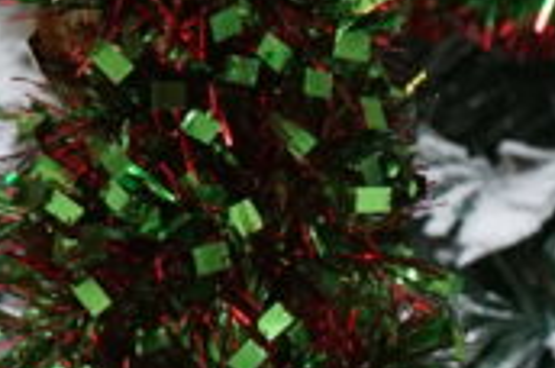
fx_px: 3124
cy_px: 715
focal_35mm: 203
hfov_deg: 10.0
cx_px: 645
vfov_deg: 6.6
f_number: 4
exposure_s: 1/160
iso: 1250
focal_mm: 34
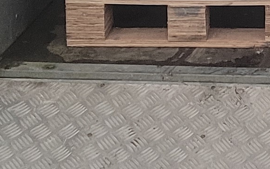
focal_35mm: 193
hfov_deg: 10.4
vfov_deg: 6.5
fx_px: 1420
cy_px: -218
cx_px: 441
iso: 320
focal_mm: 5.4
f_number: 1.8
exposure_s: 1/100
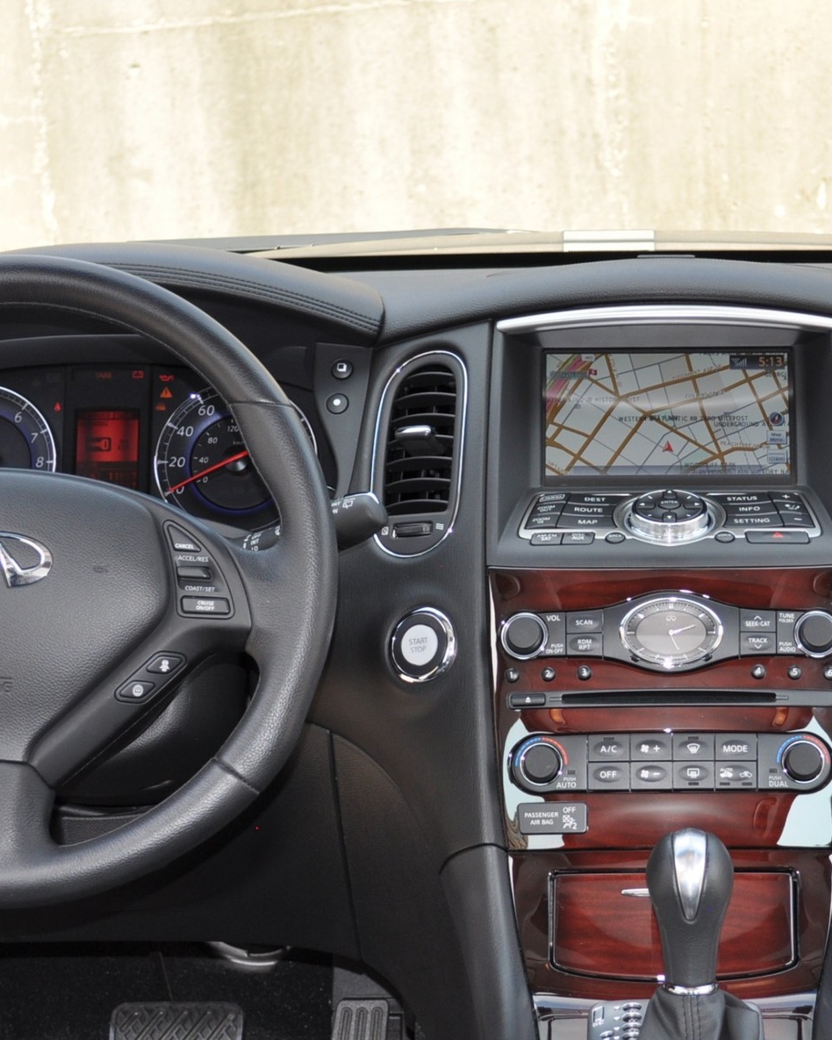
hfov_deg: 17.1
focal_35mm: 89
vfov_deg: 21.5
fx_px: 2739
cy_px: 621
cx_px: 679
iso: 250
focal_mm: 30
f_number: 4.5
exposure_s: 1/200
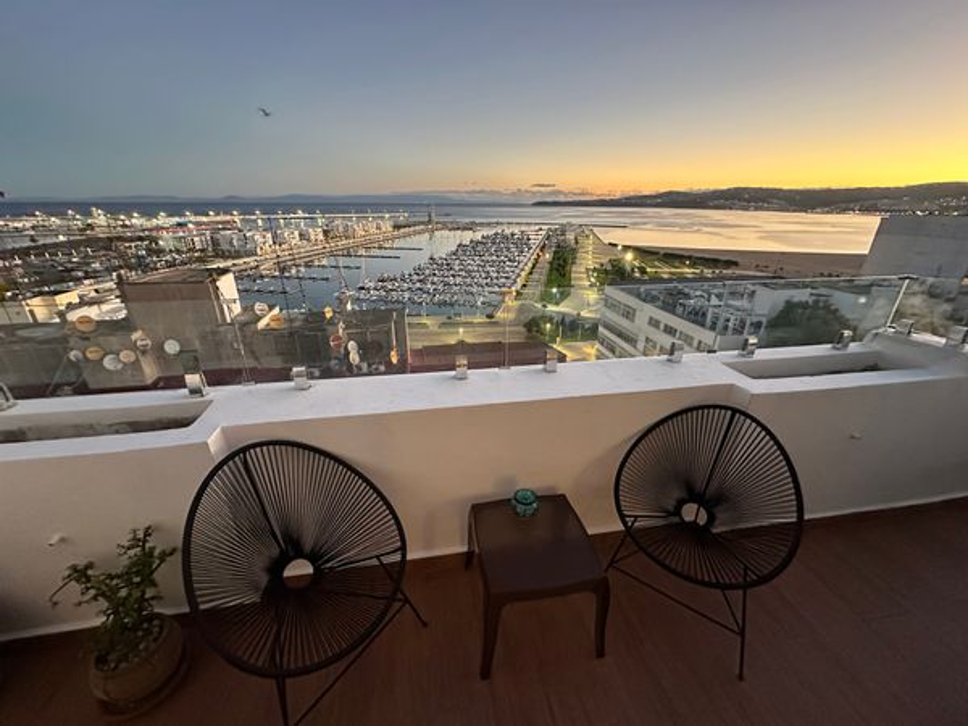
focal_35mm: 14
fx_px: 391
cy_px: 363
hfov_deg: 102.1
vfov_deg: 85.7
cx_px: 484
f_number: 2.2
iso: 1250
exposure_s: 1/50
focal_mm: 2.22
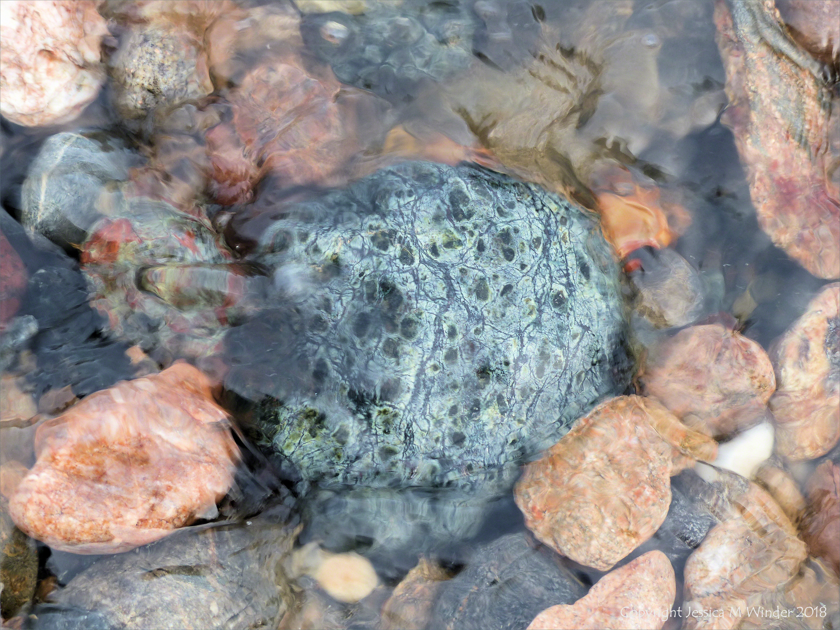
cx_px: 420
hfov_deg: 15.1
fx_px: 3179
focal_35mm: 131
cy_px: 315
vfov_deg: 11.3
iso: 100
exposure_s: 1/100
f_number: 2.8
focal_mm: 23.5
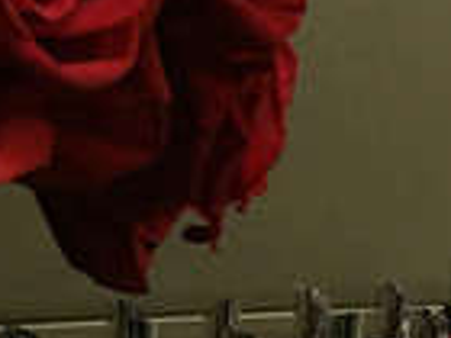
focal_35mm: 124
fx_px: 1616
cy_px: 303
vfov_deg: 11.9
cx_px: -158
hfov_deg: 15.1
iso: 125
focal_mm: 4.15
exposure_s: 1/8
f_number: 2.2
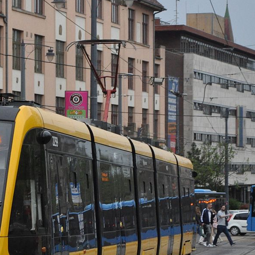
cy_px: 153
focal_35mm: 189
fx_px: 1575
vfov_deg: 9.3
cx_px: 18
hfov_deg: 9.2
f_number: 5.3
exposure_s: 1/400
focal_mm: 62
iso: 1600
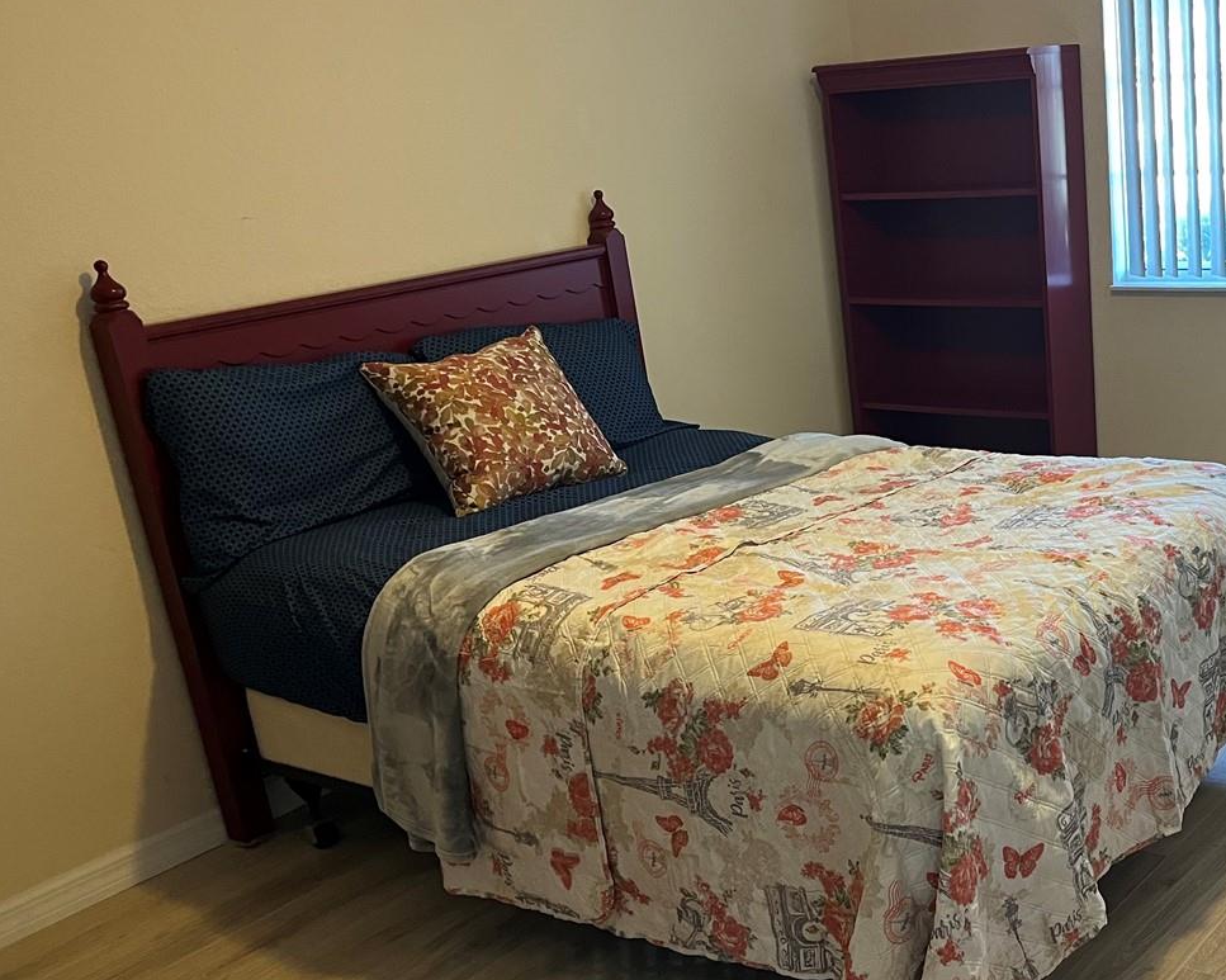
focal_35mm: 42
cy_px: 565
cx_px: 971
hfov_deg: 42.0
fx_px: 1524
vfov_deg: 35.6
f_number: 1.6
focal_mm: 5.1
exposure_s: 1/60
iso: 250
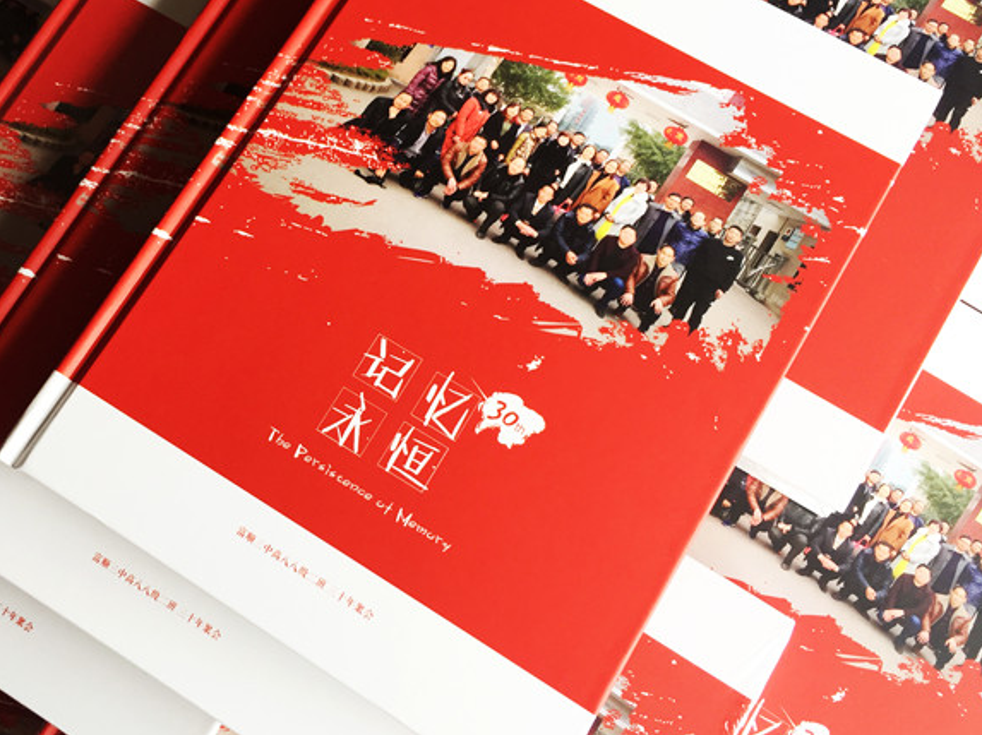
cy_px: 326
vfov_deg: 35.9
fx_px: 1134
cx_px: 317
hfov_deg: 46.0
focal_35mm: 40
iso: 40
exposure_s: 1/100
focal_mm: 4.15
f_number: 2.2
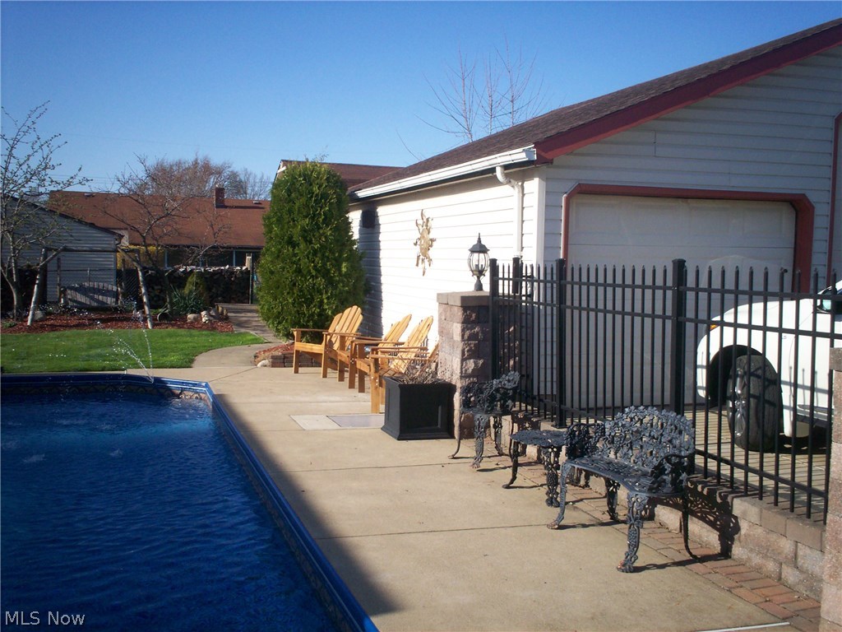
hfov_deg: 51.4
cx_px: 421
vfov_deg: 39.7
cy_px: 316
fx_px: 876
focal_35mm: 36
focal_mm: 6
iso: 100
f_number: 4.5
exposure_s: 1/595
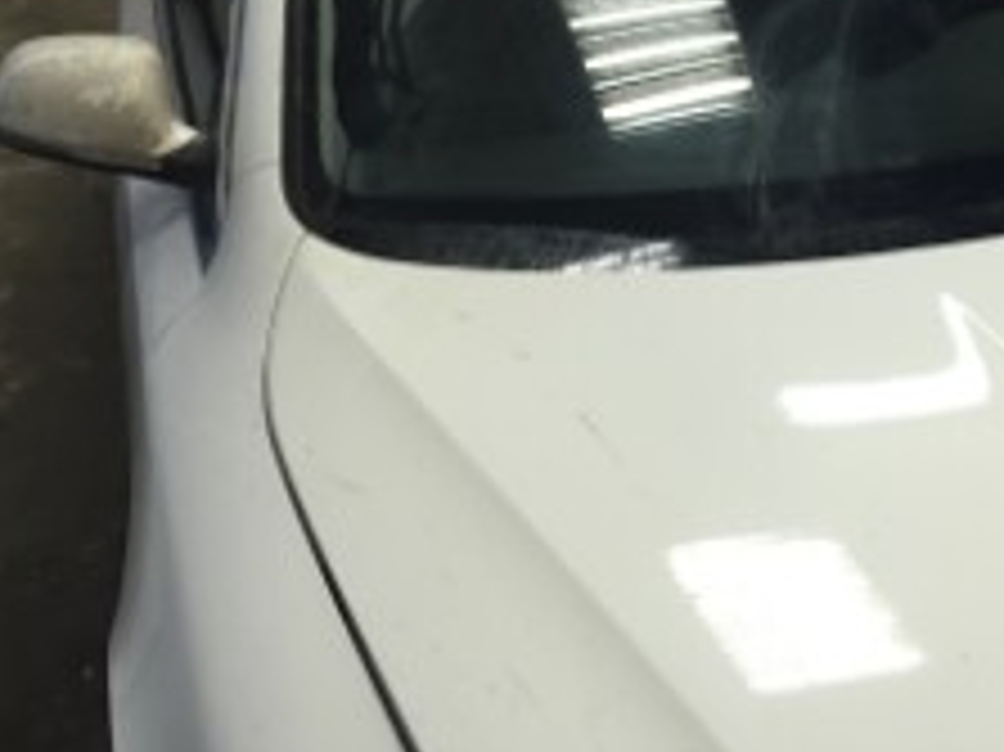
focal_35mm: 52
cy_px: 104
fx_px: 1507
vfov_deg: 27.2
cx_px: 783
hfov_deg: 35.8
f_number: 2.2
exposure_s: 1/33
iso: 80
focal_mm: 4.15
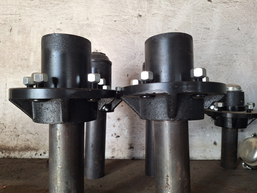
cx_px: 128
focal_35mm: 23
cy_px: 96
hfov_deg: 73.9
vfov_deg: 58.9
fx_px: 171
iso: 200
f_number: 1.8
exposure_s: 1/40
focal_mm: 5.54
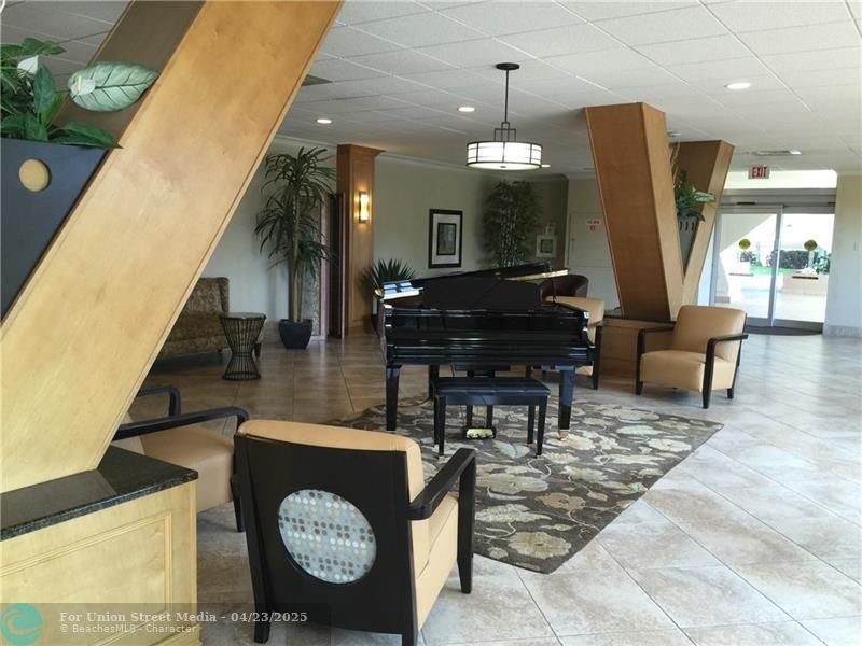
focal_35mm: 29
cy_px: 323
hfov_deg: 61.7
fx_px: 722
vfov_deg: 48.2
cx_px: 431
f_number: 2.2
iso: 50
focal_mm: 4.15
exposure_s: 1/30
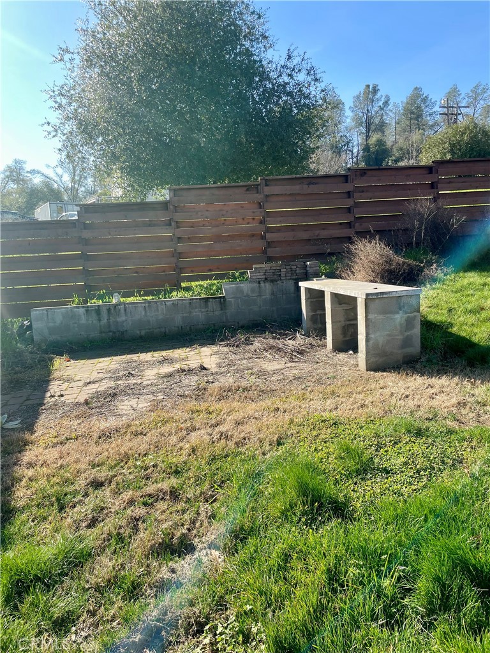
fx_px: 491
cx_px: 245
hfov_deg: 53.1
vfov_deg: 67.3
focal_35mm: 26
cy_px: 326
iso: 32
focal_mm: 4.2
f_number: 1.6
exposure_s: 1/556
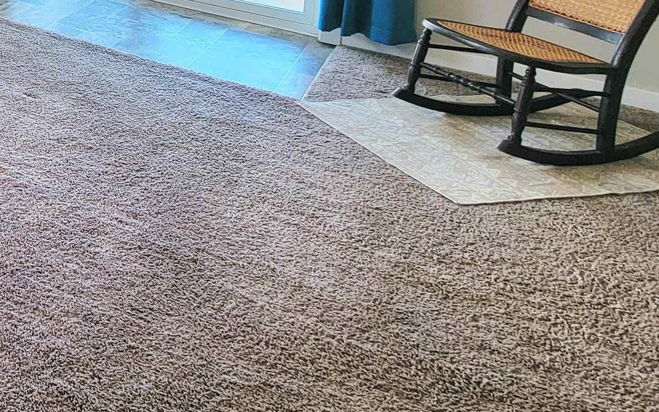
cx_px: -182
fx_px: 647
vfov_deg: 27.2
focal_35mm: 36
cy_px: -171
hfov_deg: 36.7
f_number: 2.2
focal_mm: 2.2
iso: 50
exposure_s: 1/60.2
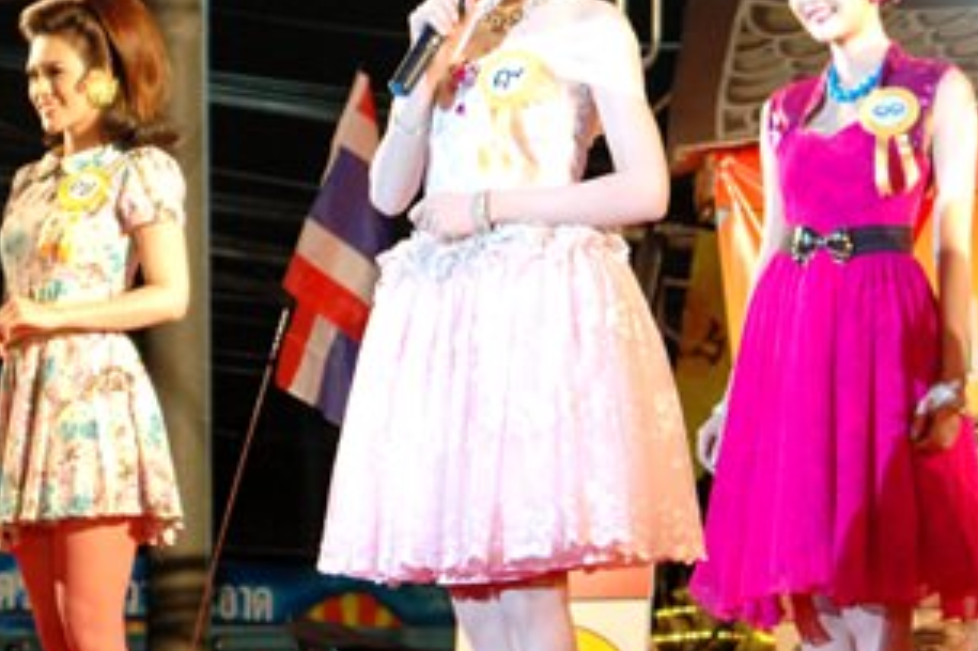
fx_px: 5702
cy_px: 205
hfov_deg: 9.8
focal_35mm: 210
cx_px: 407
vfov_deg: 6.5
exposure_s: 1/25
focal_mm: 78
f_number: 5
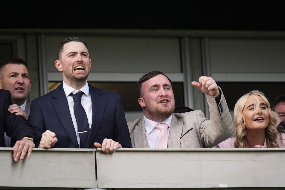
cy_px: 95
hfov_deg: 3.7
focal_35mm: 560
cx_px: 142
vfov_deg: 2.5
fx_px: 4433
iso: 1600
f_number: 4
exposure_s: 1/3200
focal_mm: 560
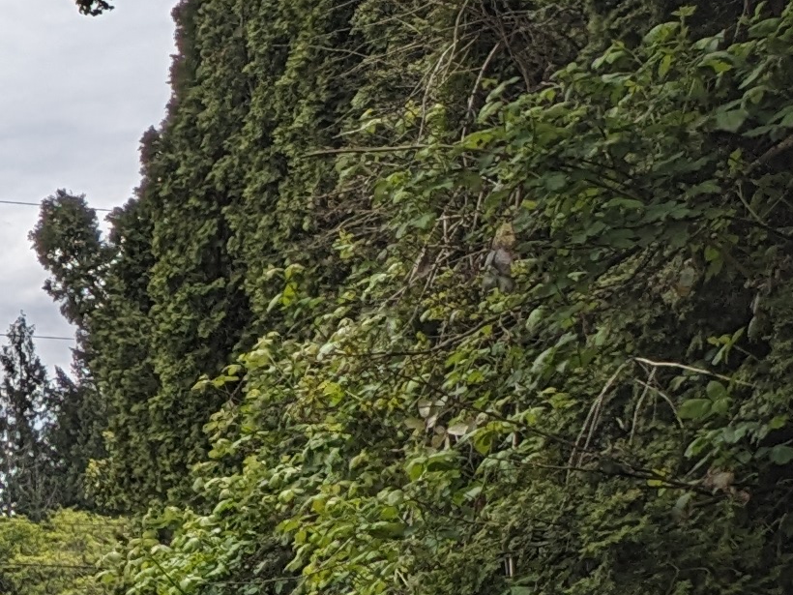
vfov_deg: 10.2
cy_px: 868
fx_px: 3230
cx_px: -1338
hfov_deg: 10.9
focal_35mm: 141
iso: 44
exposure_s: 1/3559
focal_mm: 5.43
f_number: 1.89
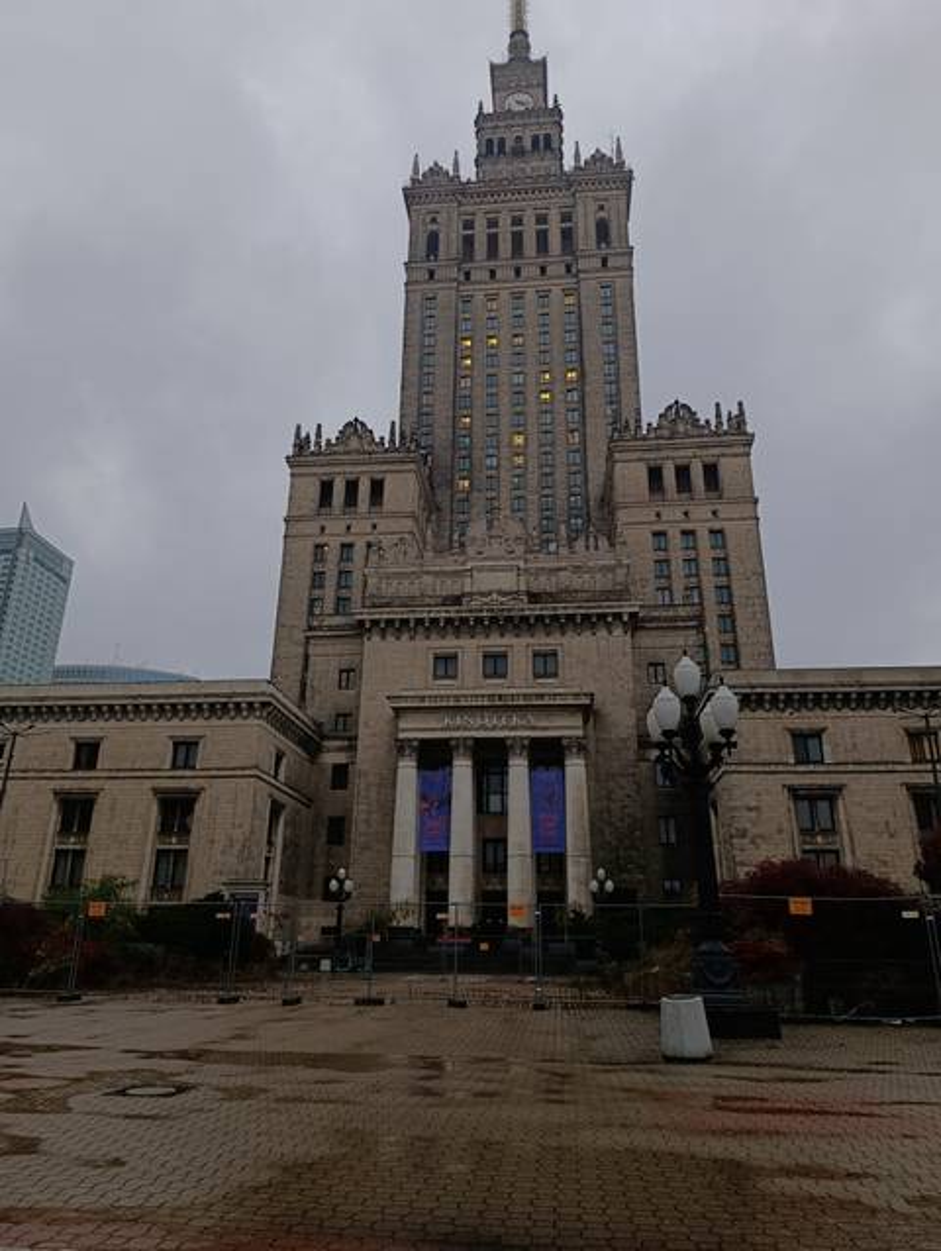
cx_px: 470
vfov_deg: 73.9
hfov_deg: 59.0
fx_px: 832
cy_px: 626
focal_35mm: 23
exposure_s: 1/100
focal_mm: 6.11
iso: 94
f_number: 1.65
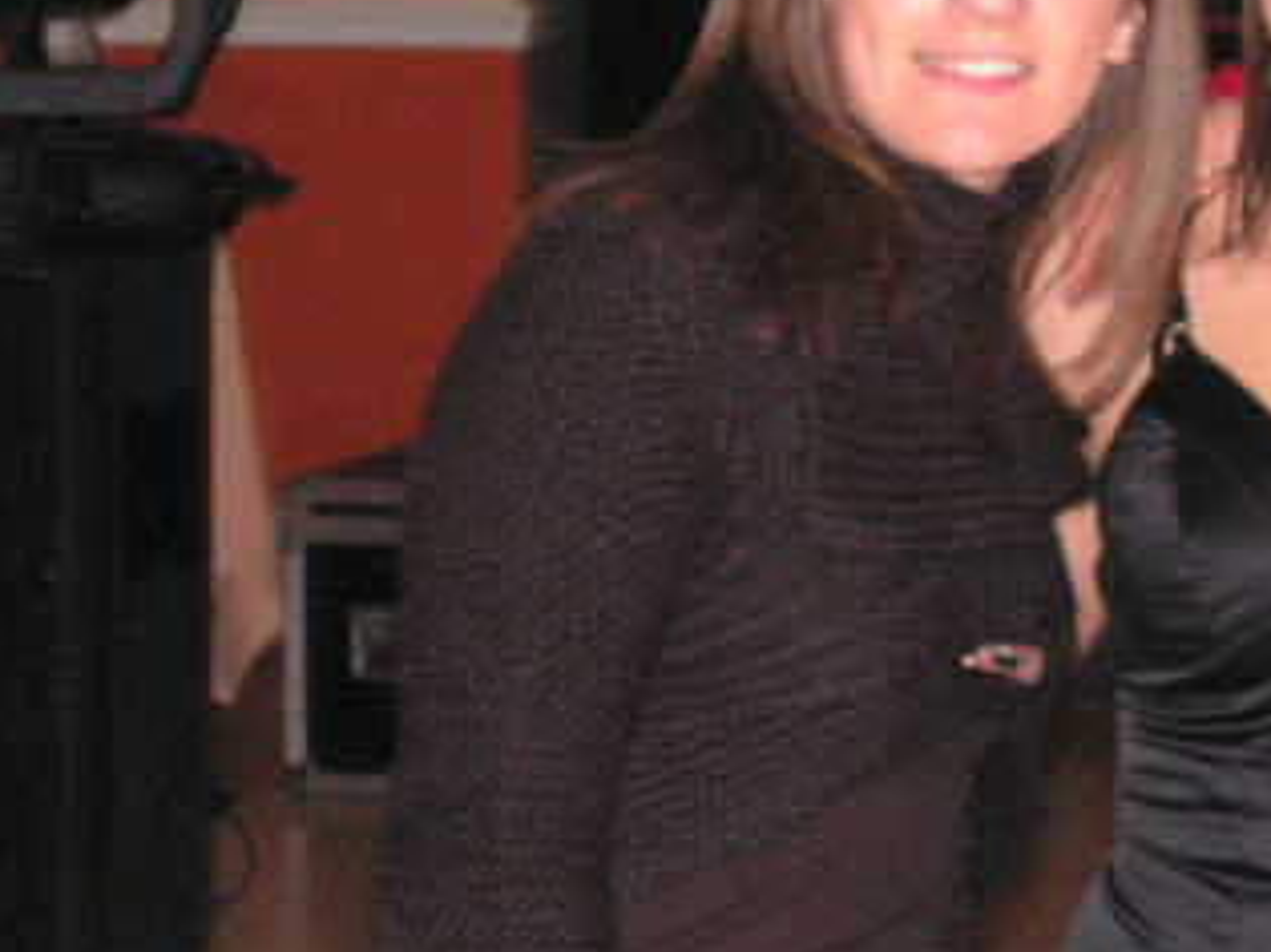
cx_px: 1049
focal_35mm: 134
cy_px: 290
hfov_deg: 14.6
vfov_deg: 11.0
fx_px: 4918
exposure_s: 1/80
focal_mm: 11
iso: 200
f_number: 3.3
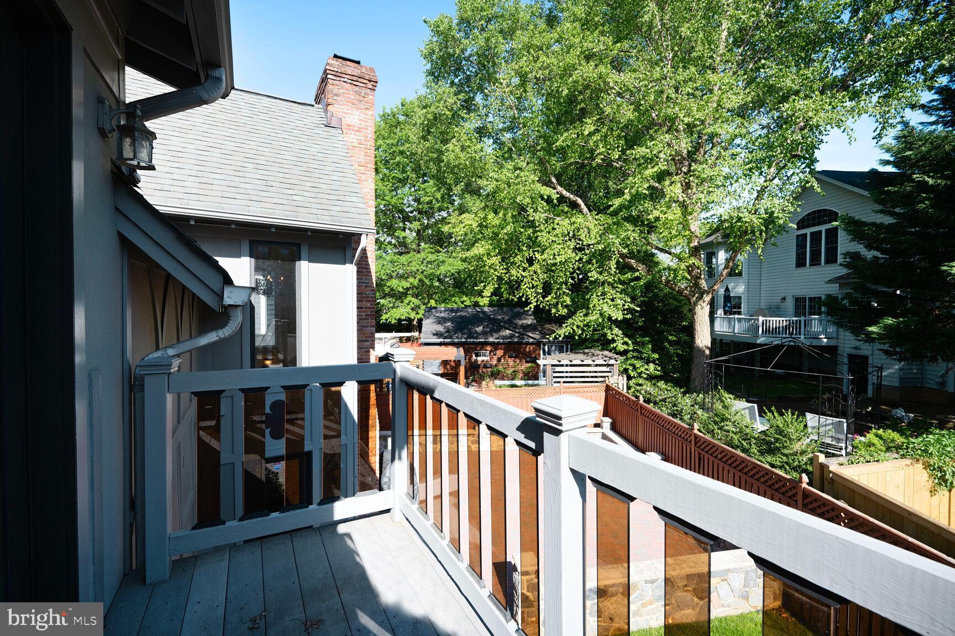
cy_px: 318
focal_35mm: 15
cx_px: 478
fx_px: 398
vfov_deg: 77.3
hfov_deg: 100.4
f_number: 9
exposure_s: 1/200
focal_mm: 15
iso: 200
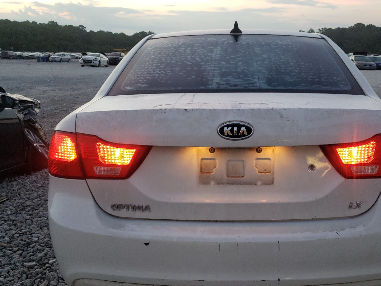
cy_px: 168
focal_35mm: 34
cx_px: 242
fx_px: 374
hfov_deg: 53.3
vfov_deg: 41.6
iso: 153
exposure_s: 1/60.2
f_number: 1.5
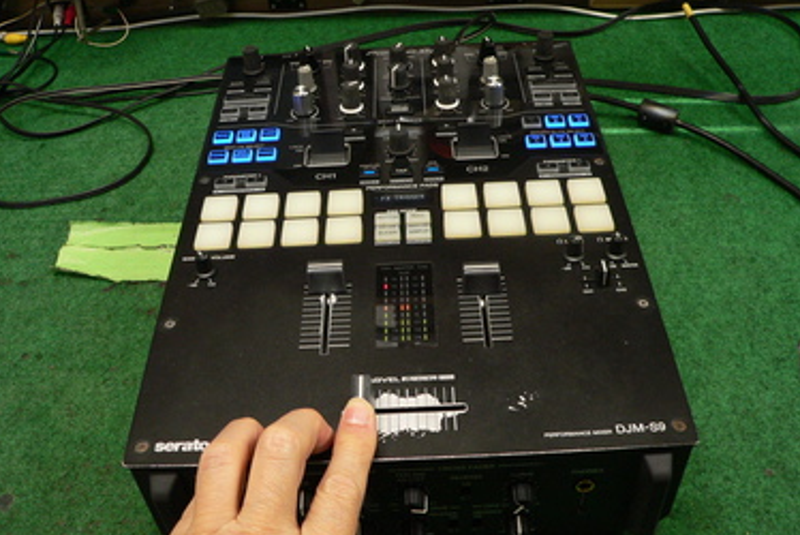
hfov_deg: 50.7
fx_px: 845
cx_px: 400
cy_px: 277
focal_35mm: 38
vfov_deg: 35.1
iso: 200
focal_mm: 6
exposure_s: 1/25
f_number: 2.8
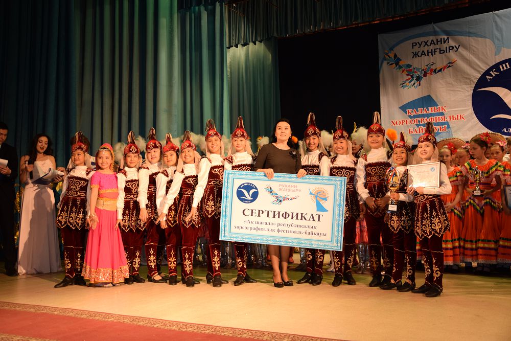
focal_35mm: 38
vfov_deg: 35.5
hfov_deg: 51.3
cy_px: 170
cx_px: 256
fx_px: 532
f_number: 4
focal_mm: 25
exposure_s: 1/30
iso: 800
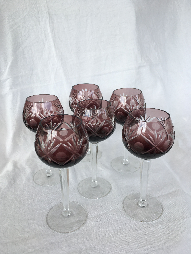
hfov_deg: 48.2
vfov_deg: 61.7
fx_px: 213
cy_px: 127
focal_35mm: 29
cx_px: 96
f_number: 2.2
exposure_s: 1/379
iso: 25
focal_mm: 4.15
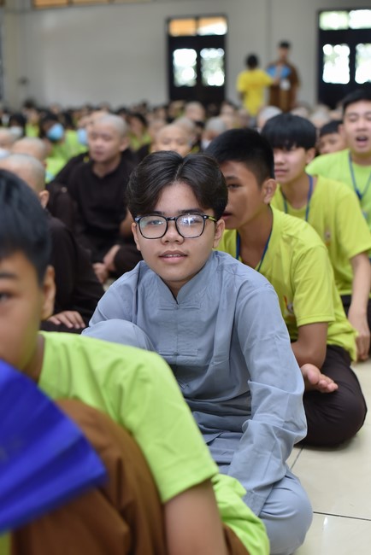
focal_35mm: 50
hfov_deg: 27.0
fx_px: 772
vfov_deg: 39.6
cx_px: 186
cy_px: 278
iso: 800
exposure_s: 1/125
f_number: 2.8
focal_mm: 50
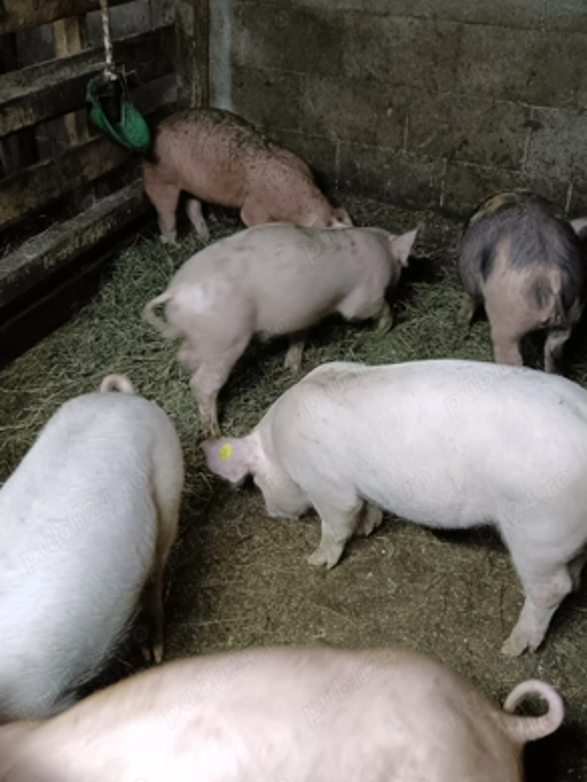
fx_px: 814
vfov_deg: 51.3
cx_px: 296
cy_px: 398
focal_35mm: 36
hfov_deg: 39.7
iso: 1499
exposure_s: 1/25
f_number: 1.9
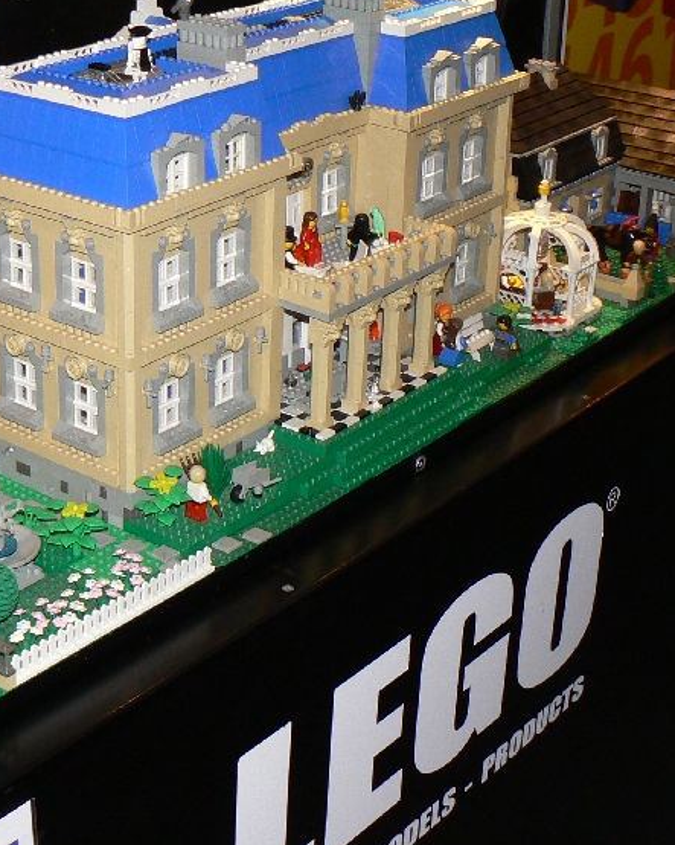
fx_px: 1624
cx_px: 81
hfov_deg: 23.0
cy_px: 322
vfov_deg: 29.0
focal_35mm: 65
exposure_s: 1/30
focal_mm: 6
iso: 100
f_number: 2.8
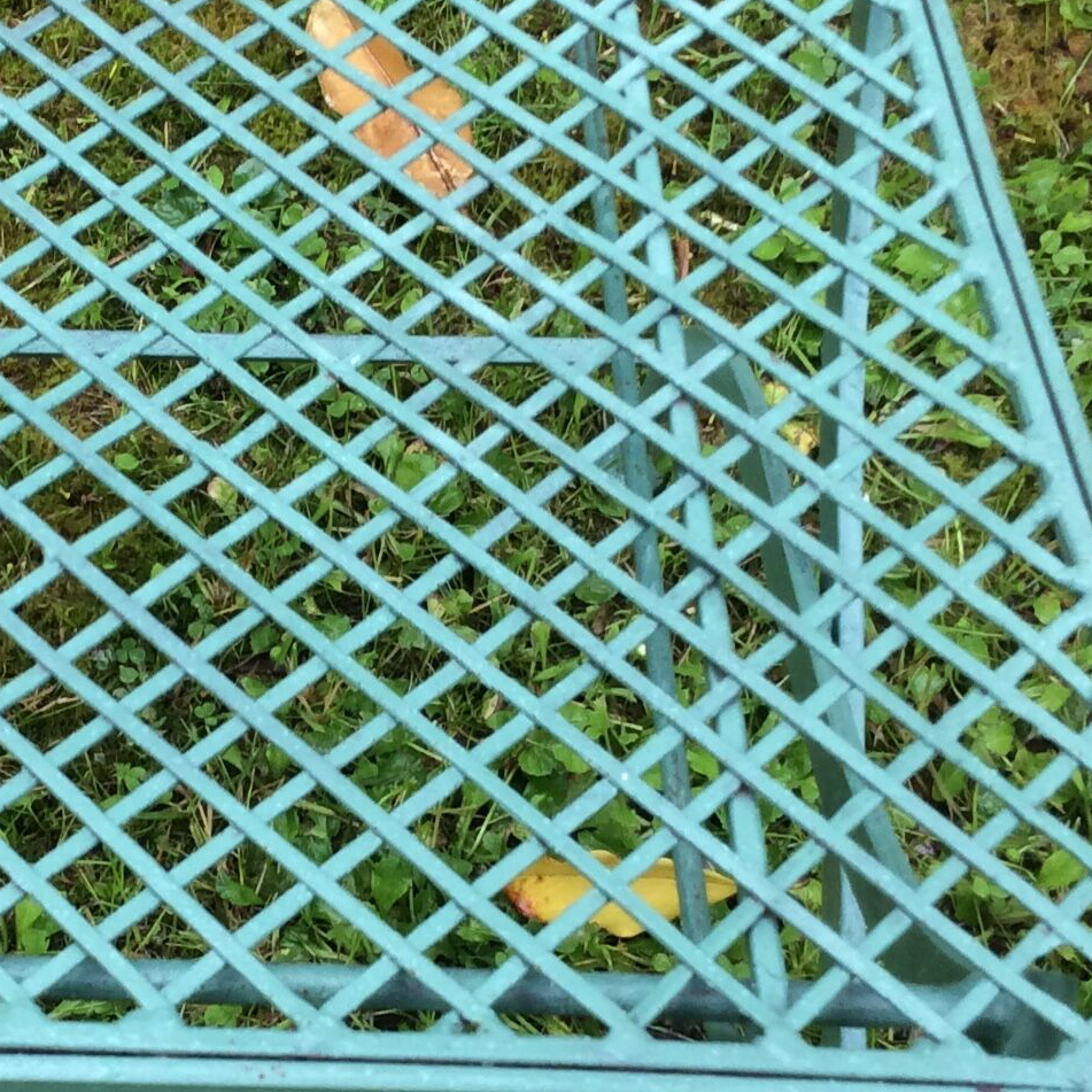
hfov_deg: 22.1
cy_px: 614
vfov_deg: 22.5
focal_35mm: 77
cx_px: 178
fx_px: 2748
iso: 32
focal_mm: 3.3
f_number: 2.4
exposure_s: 1/164
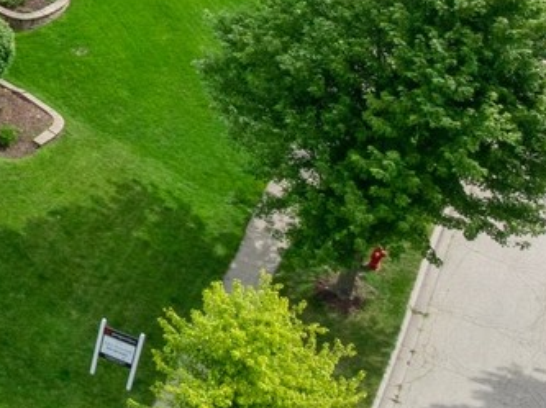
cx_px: -478
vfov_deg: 13.8
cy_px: -85
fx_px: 1639
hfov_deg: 15.7
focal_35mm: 104
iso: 100
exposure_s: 1/200
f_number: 8
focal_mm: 12.29
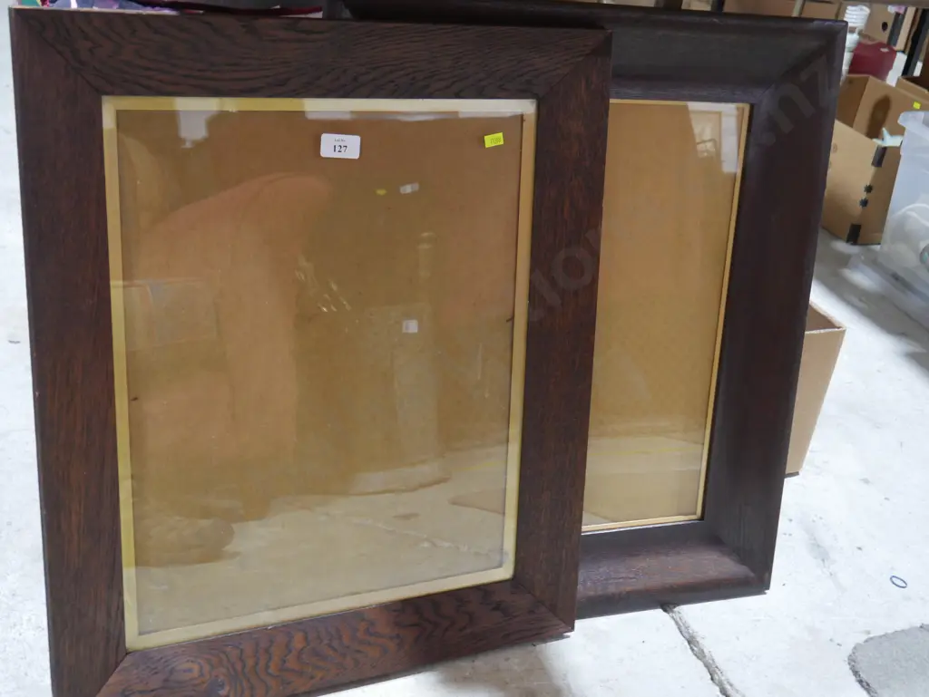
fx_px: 1128
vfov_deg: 34.4
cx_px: 464
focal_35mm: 42
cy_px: 348
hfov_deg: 44.8
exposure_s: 1/60
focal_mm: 21
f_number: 4.6
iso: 1600
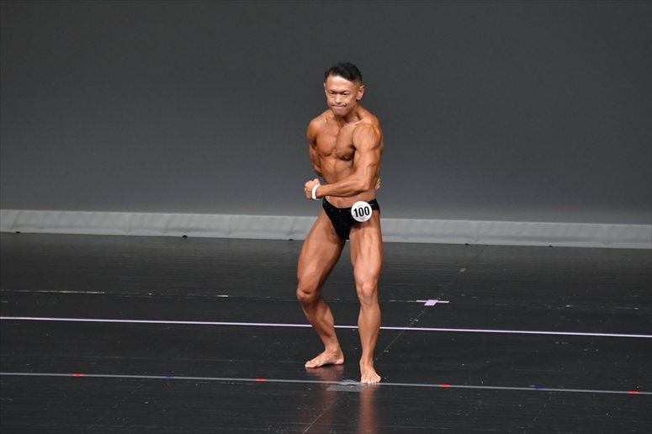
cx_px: 326
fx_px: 6245
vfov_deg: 4.0
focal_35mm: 345
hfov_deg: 6.0
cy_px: 217
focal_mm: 230
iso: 4000
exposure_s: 1/400
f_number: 5.6
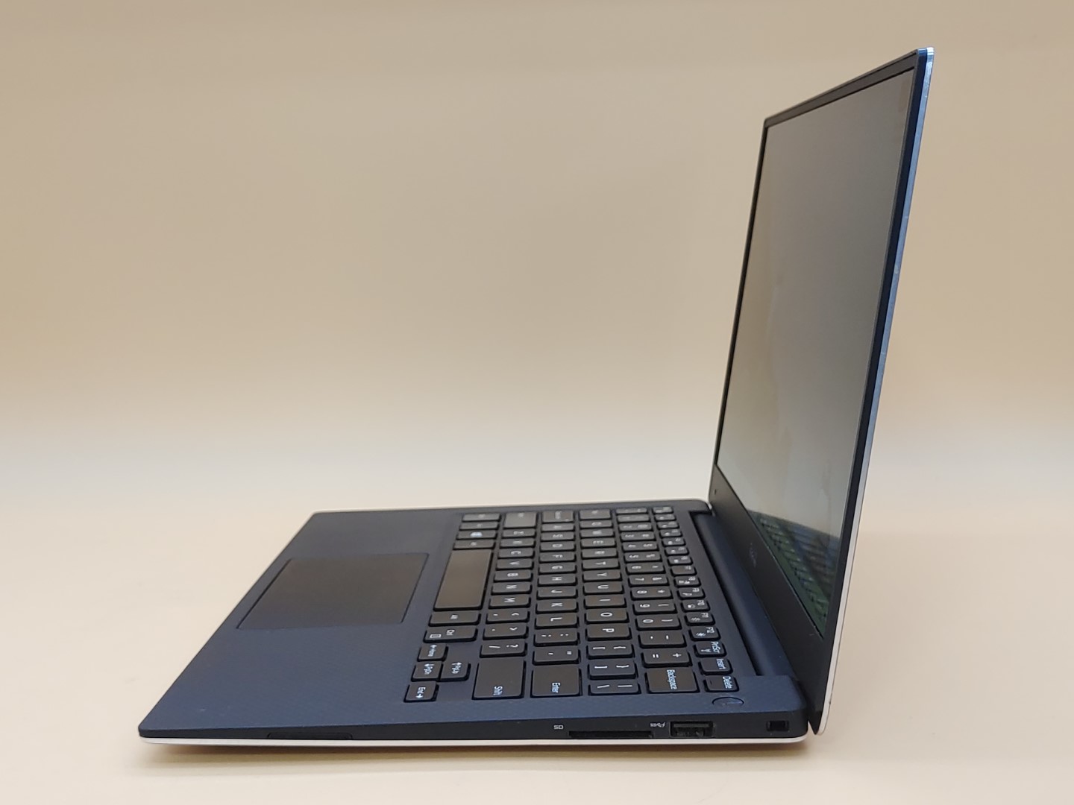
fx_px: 1365
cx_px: 537
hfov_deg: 42.9
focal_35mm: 44
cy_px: 402
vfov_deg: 32.9
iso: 50
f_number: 1.8
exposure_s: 1/77
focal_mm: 4.36
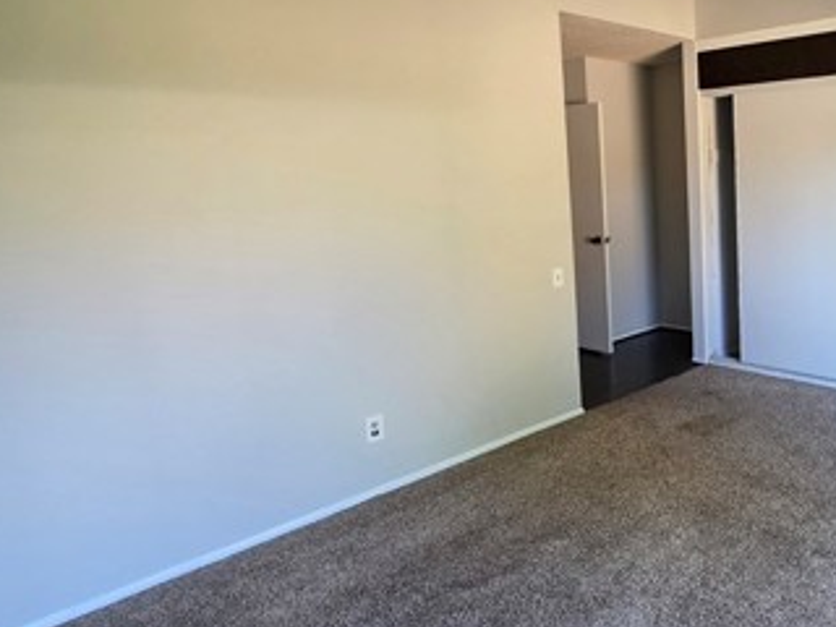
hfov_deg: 56.5
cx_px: 776
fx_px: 628
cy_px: 251
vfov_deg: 52.7
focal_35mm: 26
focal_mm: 2.2
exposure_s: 1/60
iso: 250
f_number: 1.9
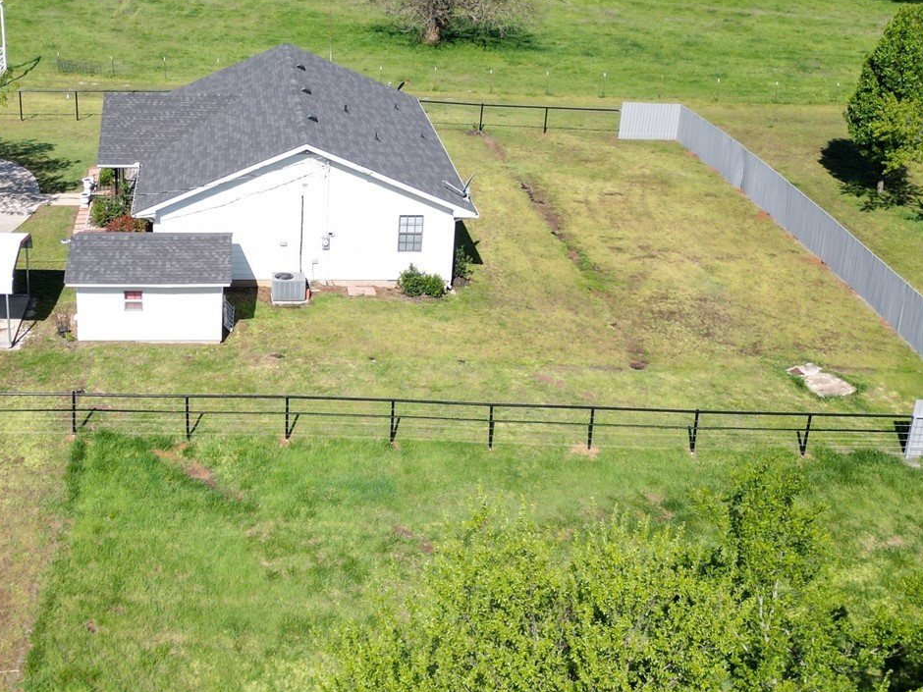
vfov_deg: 29.6
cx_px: 228
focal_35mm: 49
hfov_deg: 37.9
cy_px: 278
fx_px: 1307
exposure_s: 1/3200
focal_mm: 6.72
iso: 120
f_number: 1.7
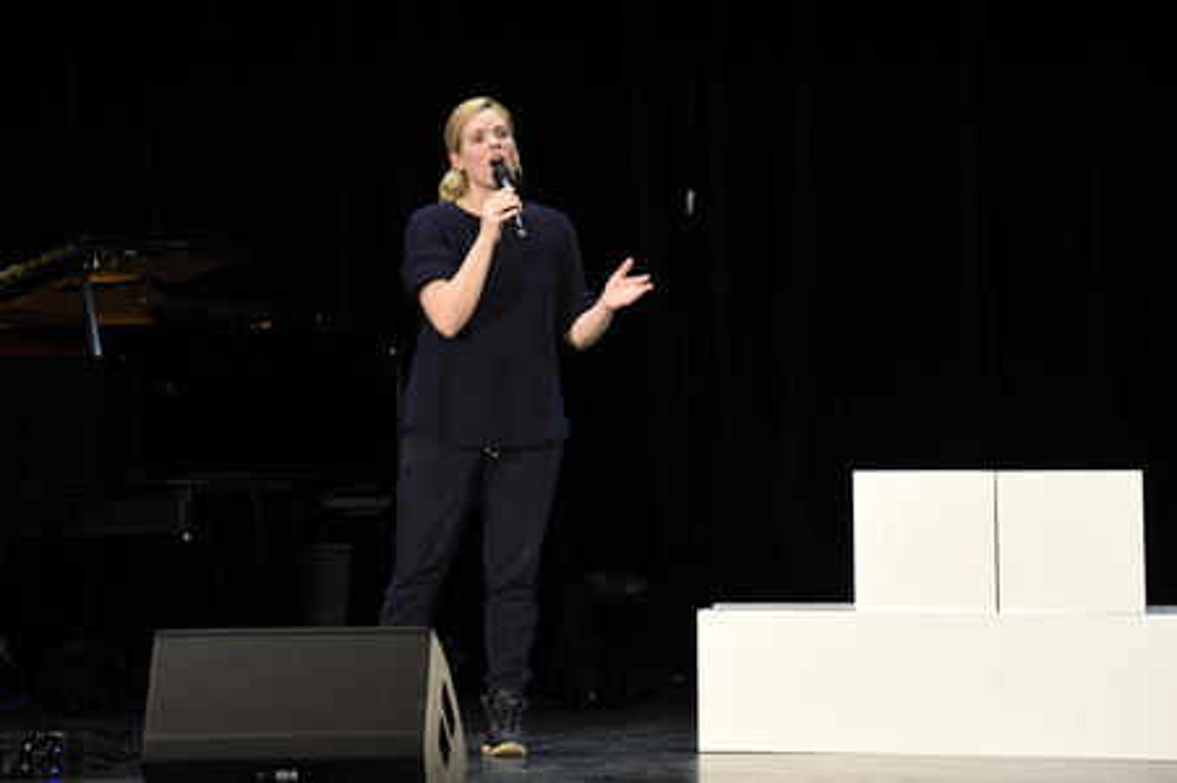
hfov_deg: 17.1
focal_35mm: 120
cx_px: 588
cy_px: 392
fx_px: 3920
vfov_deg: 11.4
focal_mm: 120
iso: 1000
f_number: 6.3
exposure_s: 1/80
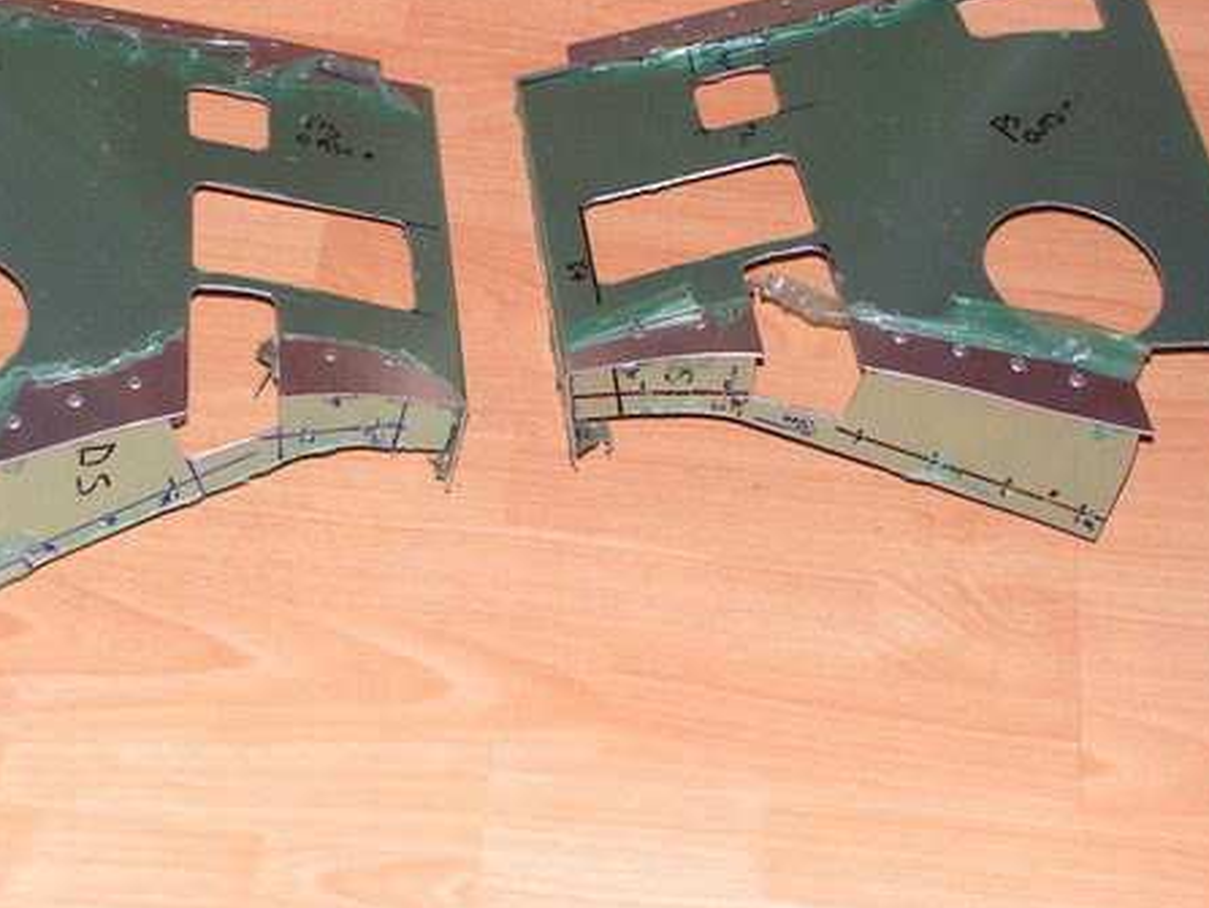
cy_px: 309
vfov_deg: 19.3
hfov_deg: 25.6
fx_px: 2656
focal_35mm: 76
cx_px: 510
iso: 200
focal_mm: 8.9
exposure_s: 1/60
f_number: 3.2
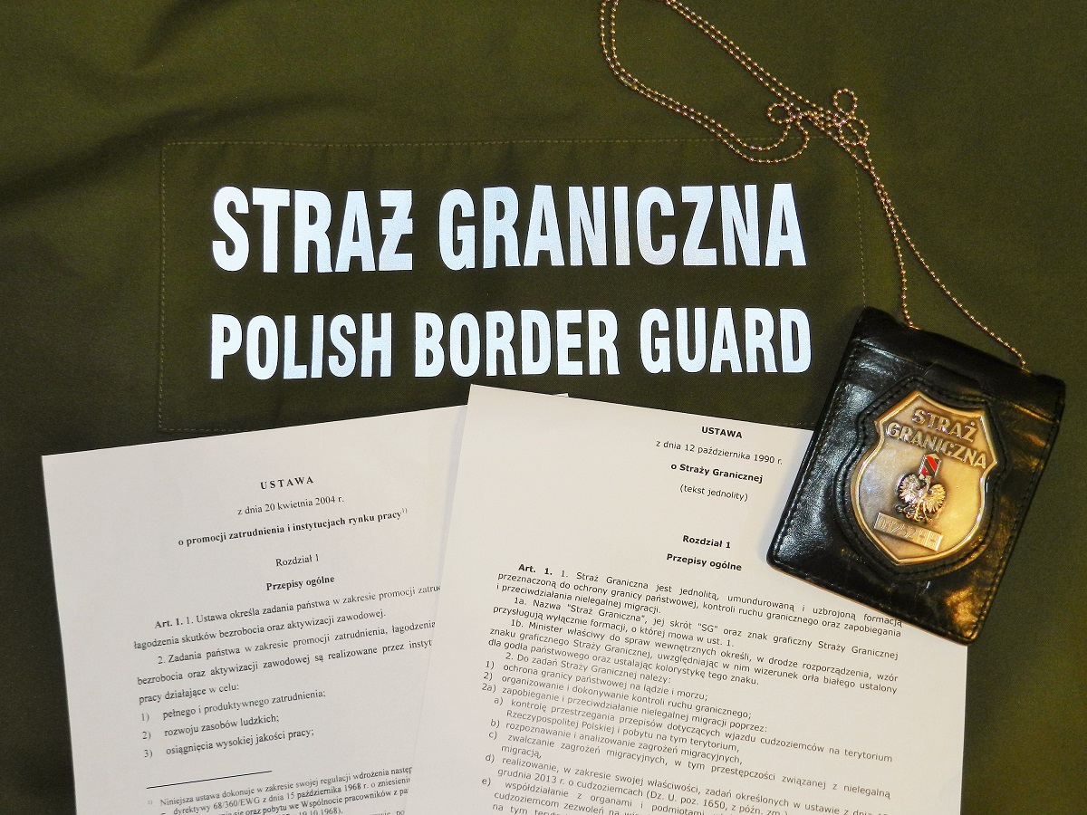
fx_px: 1193
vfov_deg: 37.7
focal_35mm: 38
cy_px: 408
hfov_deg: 49.0
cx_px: 544
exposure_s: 1/30
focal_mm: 6.7
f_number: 4
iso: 200
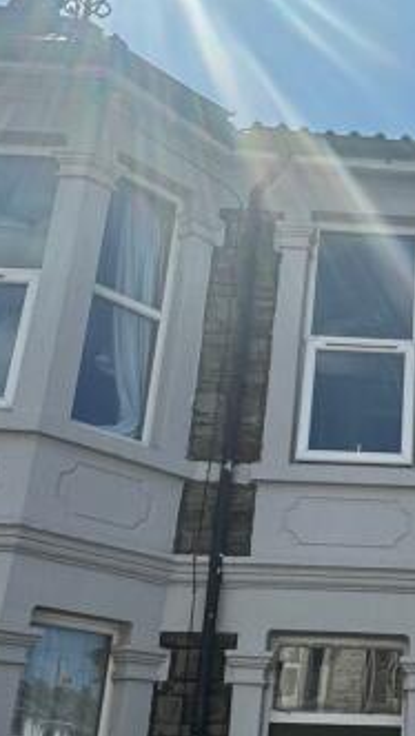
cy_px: 459
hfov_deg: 23.9
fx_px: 919
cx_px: 451
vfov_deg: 43.4
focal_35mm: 47
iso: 50
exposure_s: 1/1600
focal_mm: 2.22
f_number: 2.2
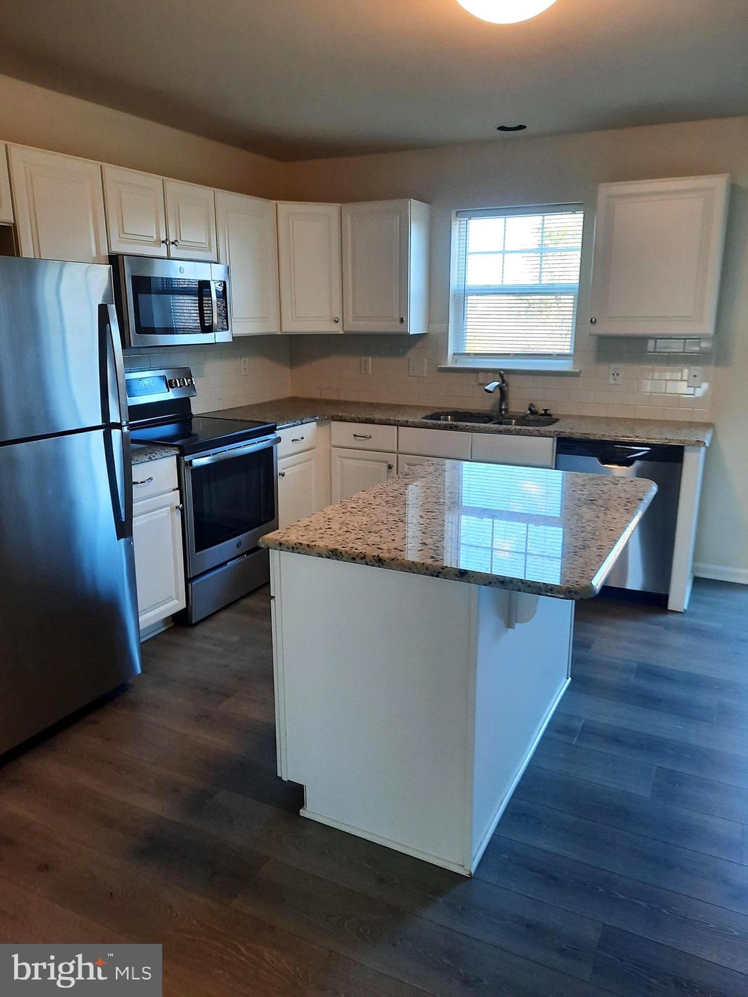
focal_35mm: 25
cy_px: 498
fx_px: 720
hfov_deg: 54.9
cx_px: 374
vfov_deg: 69.4
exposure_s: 1/60
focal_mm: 4.6
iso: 125
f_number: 2
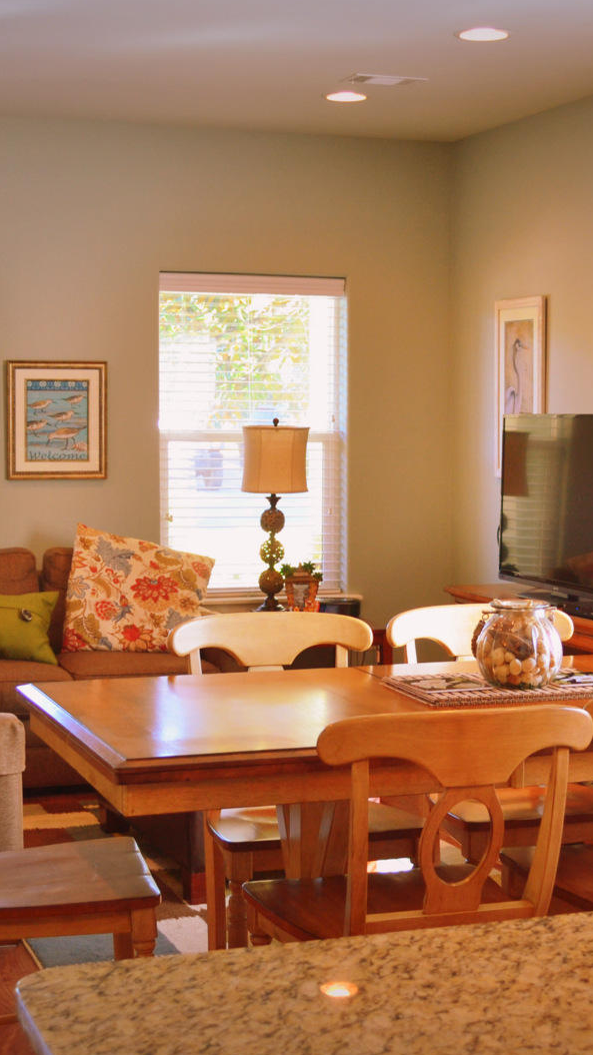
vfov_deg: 33.8
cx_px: 335
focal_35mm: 62
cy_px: 530
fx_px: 1733
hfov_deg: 19.4
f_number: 7.1
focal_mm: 26
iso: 400
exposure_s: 1/40
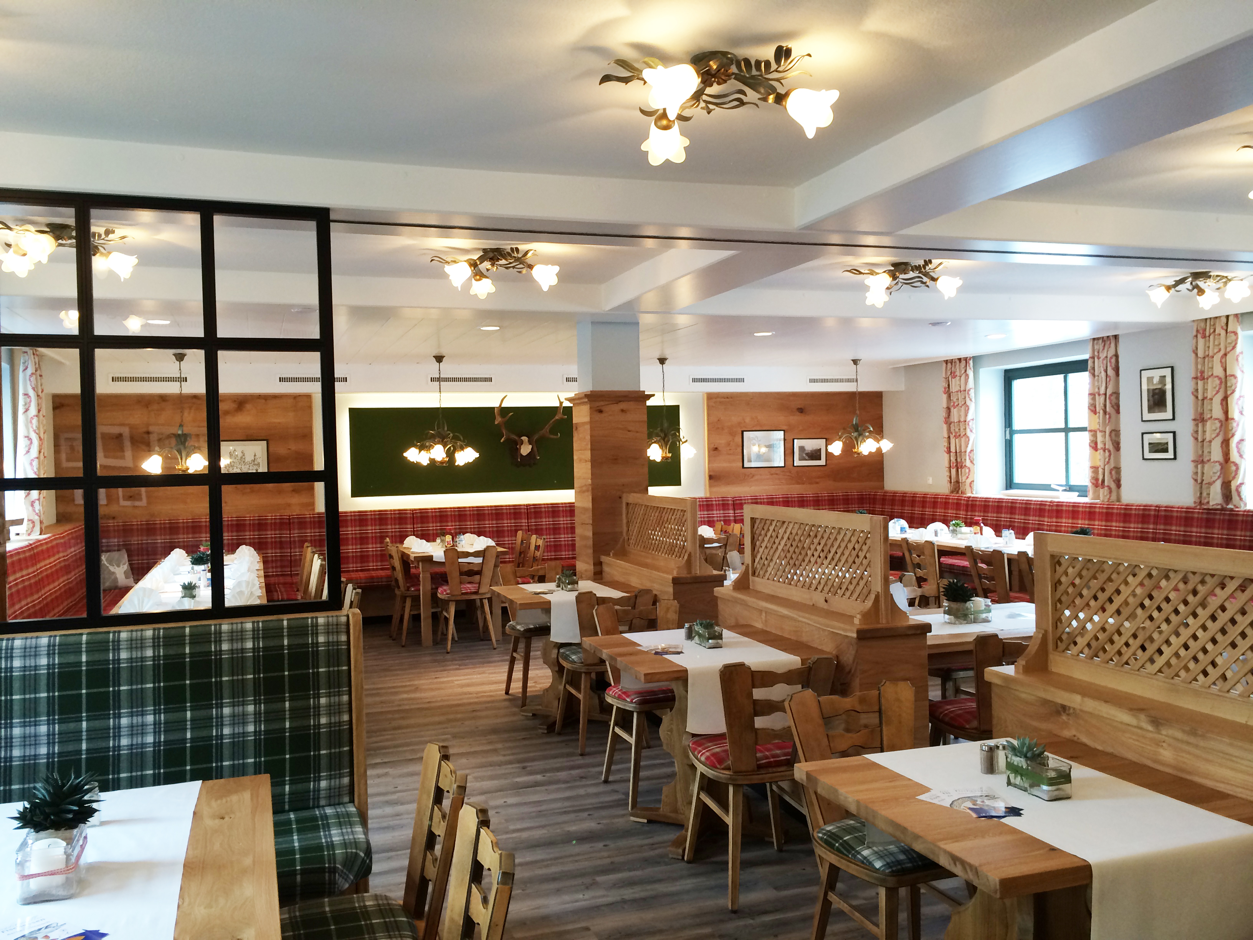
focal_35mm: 30
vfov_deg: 46.8
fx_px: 1086
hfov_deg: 60.0
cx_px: 626
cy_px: 470
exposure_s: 1/30
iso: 80
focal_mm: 4.12
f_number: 2.2
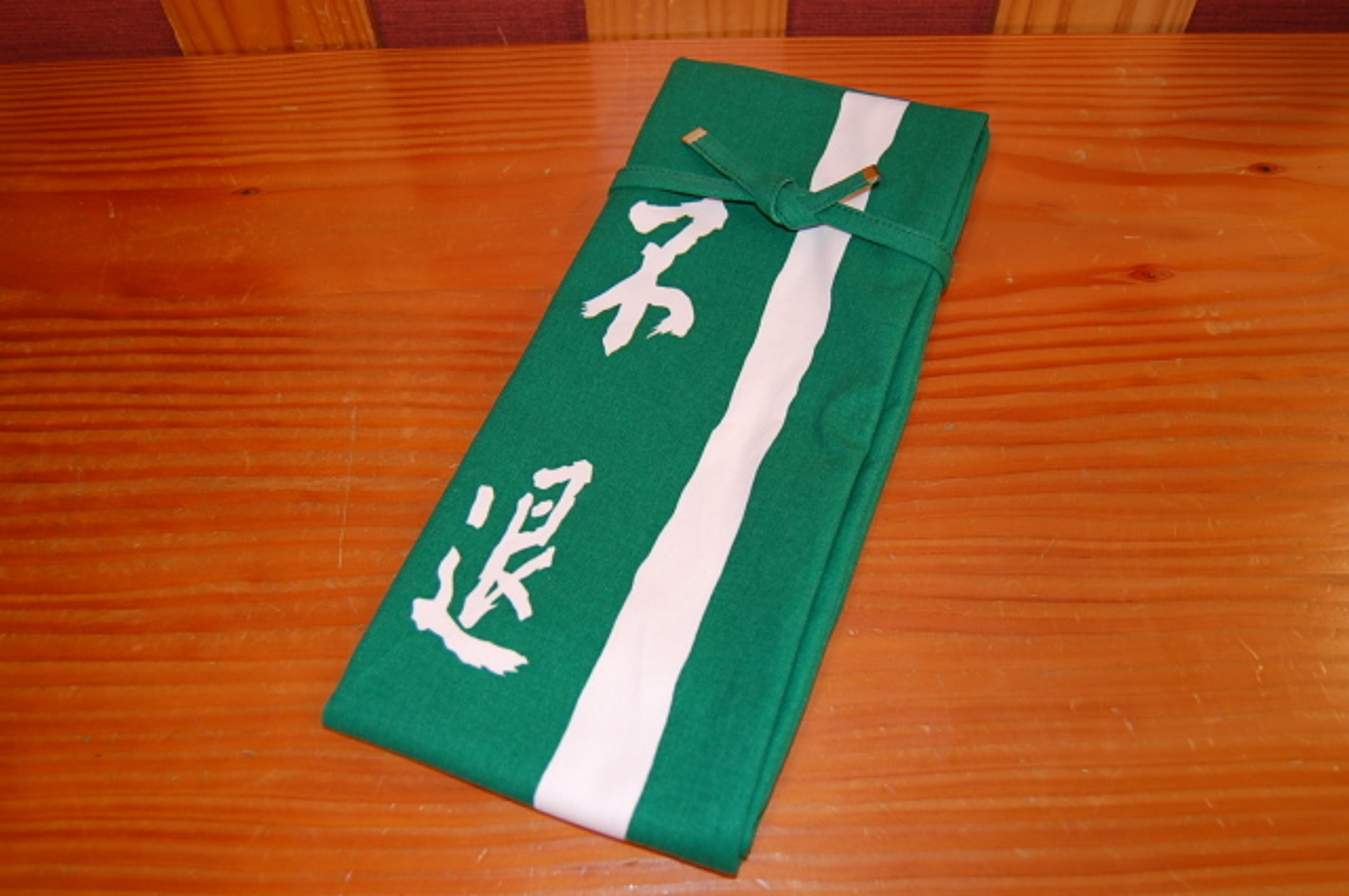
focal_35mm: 33
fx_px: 1235
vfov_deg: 39.9
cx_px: 674
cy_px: 448
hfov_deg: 57.3
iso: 400
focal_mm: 22
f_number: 3.8
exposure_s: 1/60
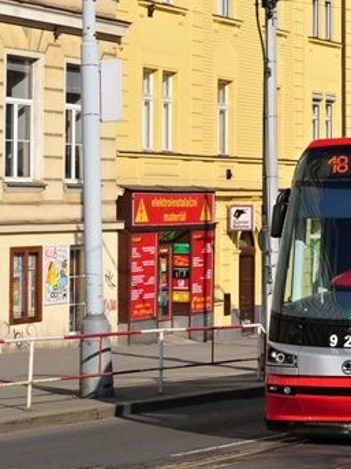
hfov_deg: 10.9
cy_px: 83
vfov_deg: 15.2
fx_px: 1745
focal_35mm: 129
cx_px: 585
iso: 250
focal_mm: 30
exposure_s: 1/400
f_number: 10
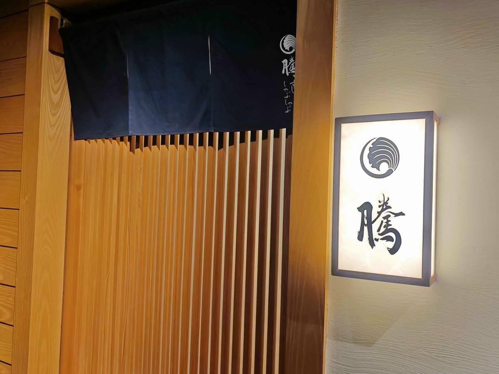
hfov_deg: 63.4
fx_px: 404
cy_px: 187
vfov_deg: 49.7
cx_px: 250
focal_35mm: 28
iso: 50
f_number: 2
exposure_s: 1/120
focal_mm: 8.72
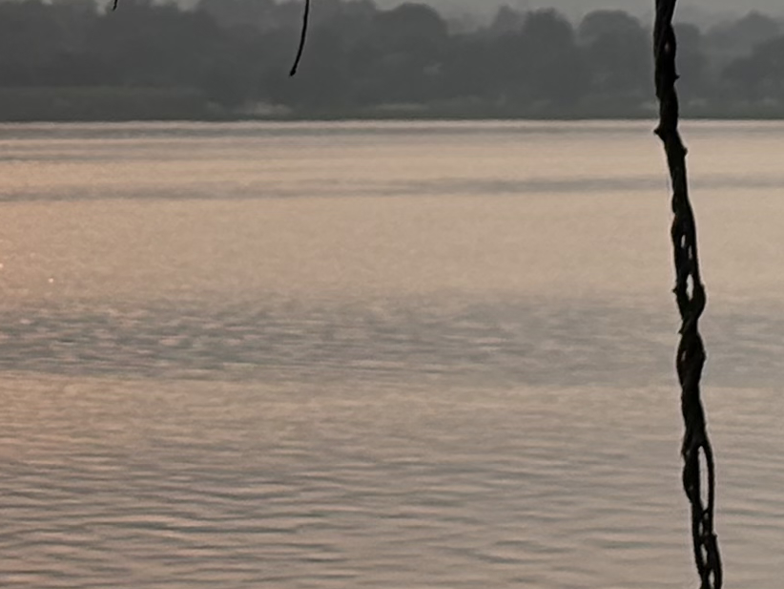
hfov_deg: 7.7
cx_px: -143
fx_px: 5777
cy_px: -48
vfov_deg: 5.8
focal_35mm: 255
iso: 32
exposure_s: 1/2451
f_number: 1.6
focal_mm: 5.96
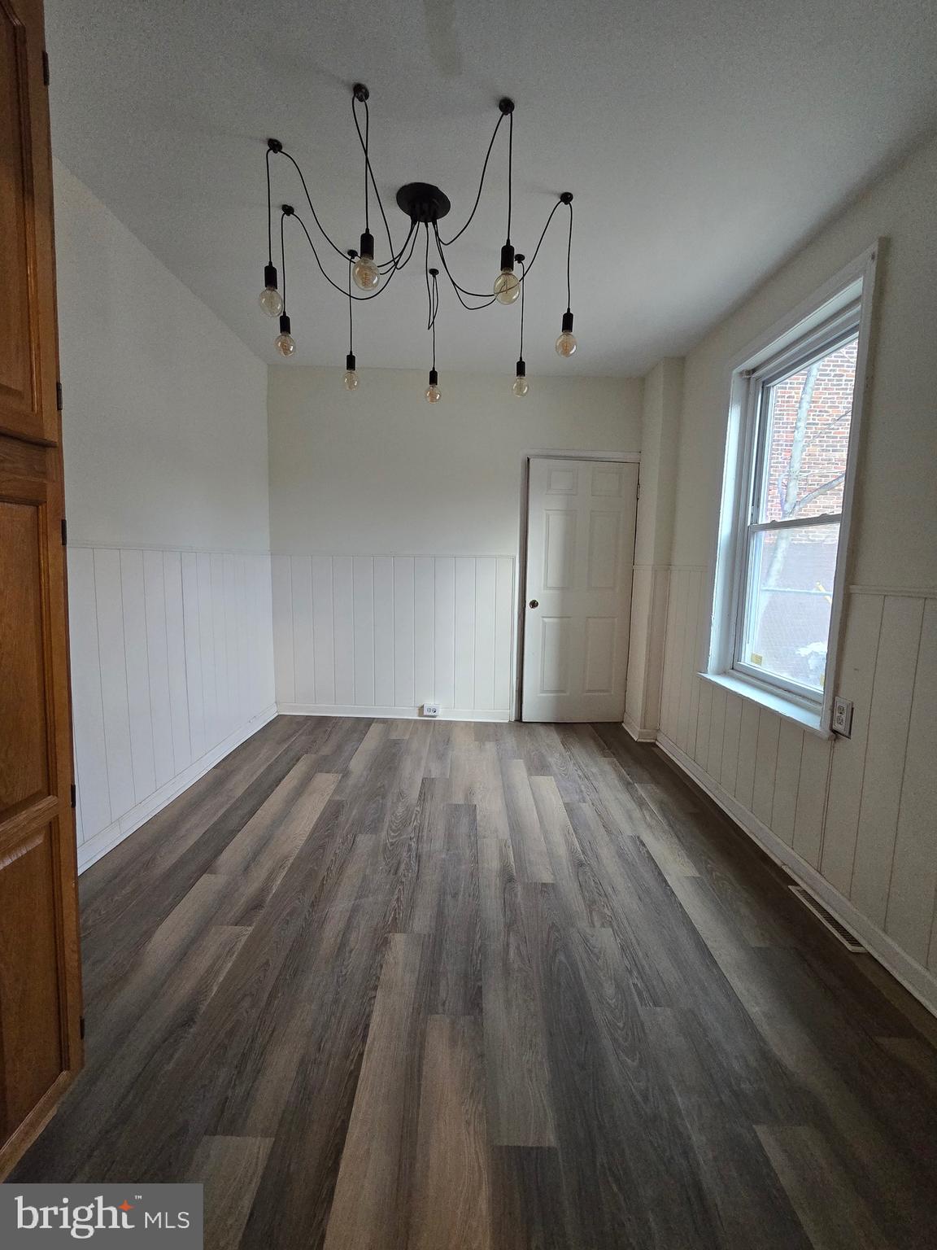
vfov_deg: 106.2
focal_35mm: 13
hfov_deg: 89.9
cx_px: 468
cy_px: 625
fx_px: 469
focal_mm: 2.2
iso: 500
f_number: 2.2
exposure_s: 1/60
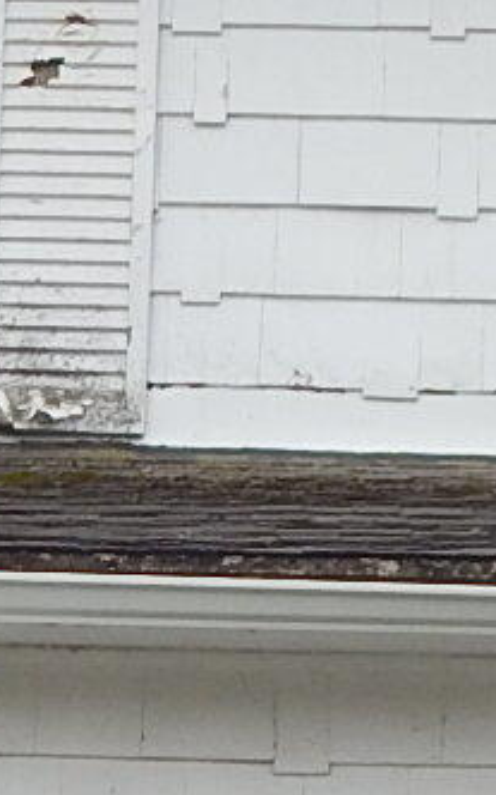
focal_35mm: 276
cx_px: 196
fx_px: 5980
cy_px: 1195
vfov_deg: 7.5
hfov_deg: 4.7
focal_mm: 6.8
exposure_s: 1/160
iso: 125
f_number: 3.4
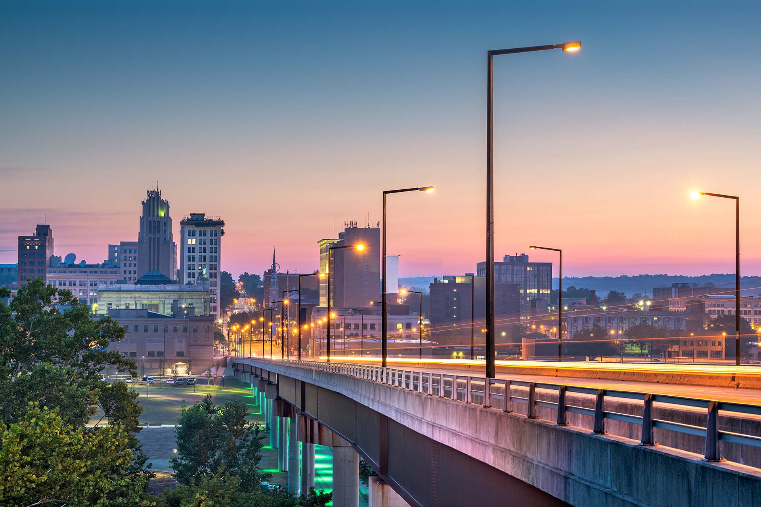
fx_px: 1480
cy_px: 254
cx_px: 380
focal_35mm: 70
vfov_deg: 19.5
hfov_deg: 28.8
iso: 64
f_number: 8
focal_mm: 70
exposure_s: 30
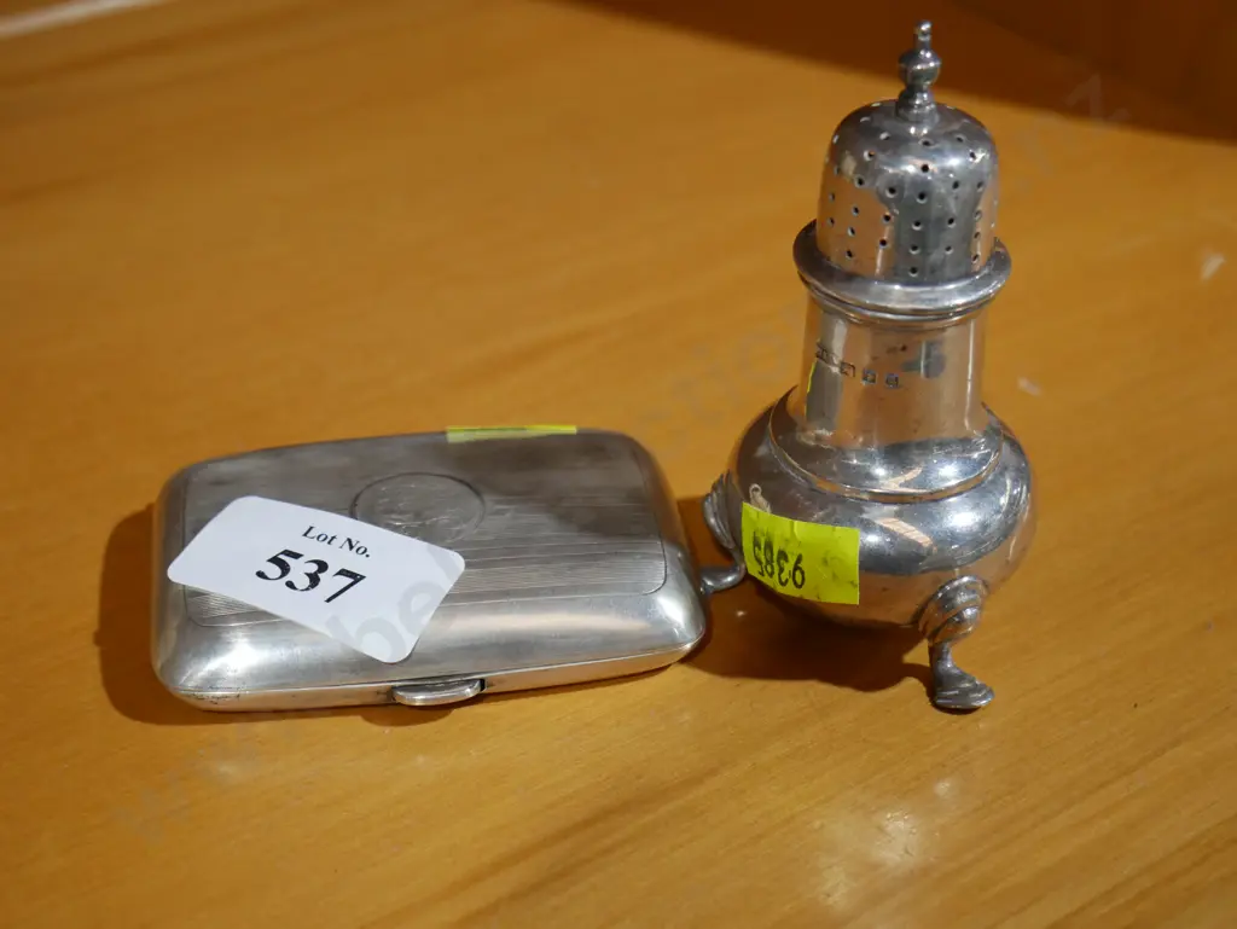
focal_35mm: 62
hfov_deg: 31.2
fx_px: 2217
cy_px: 464
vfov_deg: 23.7
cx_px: 618
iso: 800
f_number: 5.4
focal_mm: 31
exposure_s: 1/80
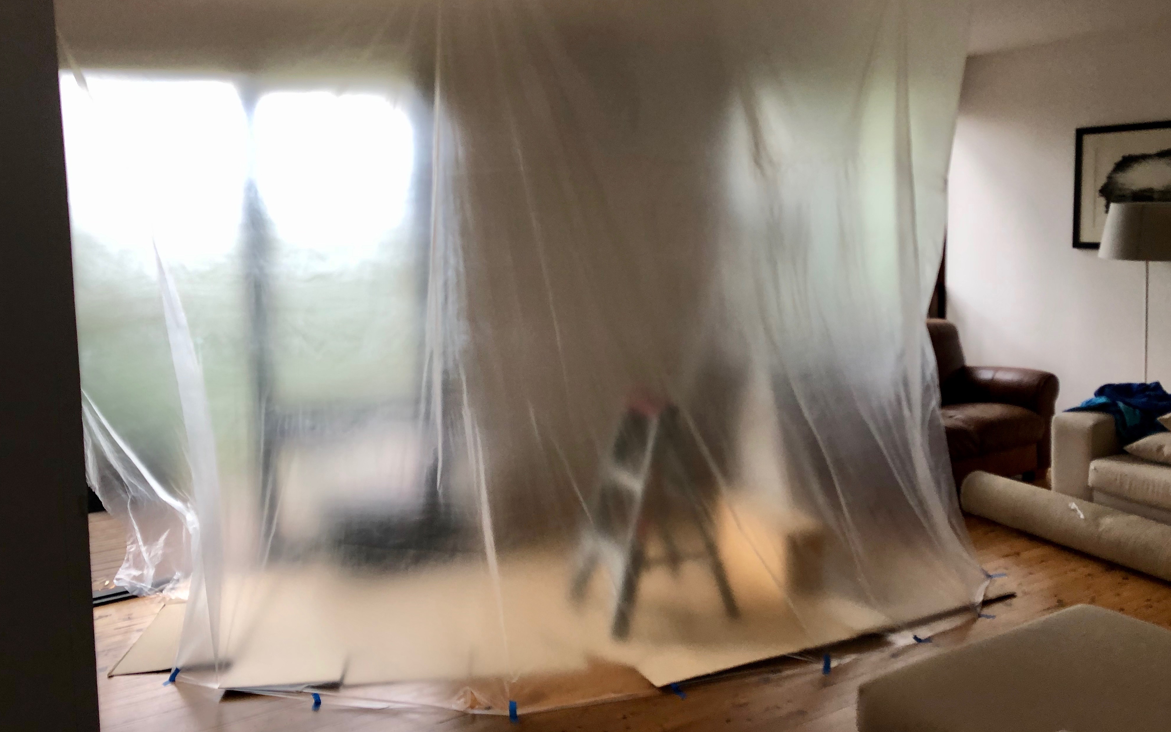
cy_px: 310
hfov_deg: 62.9
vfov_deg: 41.7
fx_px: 957
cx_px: 588
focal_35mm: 30
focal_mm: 3.99
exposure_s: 1/30
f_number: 1.8
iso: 25
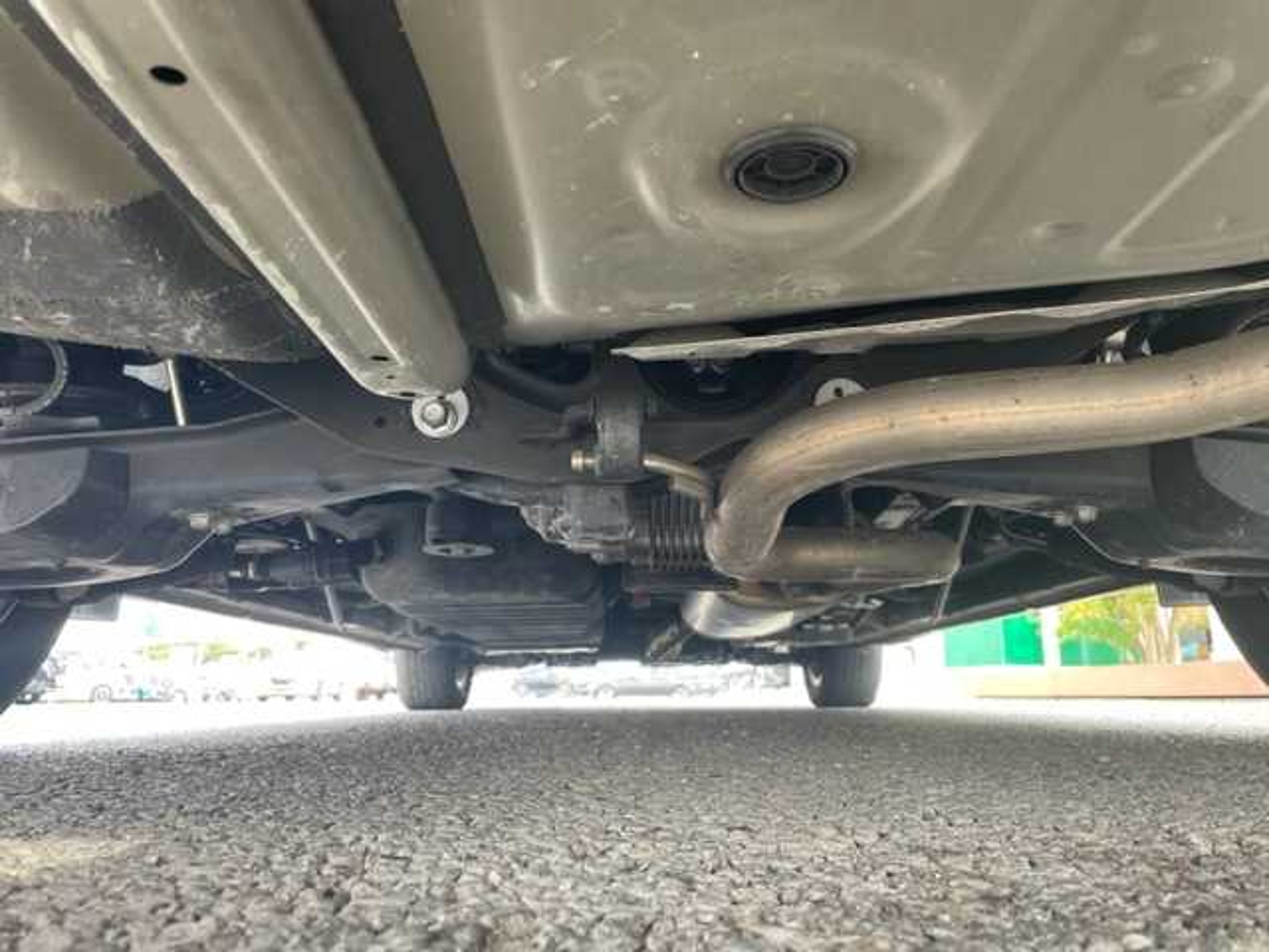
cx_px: 634
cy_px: 476
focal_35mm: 26
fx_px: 953
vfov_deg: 53.1
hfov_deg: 67.3
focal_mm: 4.2
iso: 125
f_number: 1.6
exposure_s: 1/121
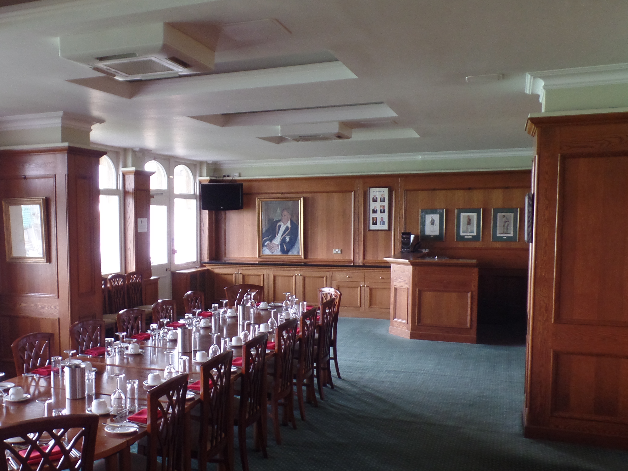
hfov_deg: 51.4
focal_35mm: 35
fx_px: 635
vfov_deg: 40.6
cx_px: 198
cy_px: 271
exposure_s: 1/30
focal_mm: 4.1
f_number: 2.8
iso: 200
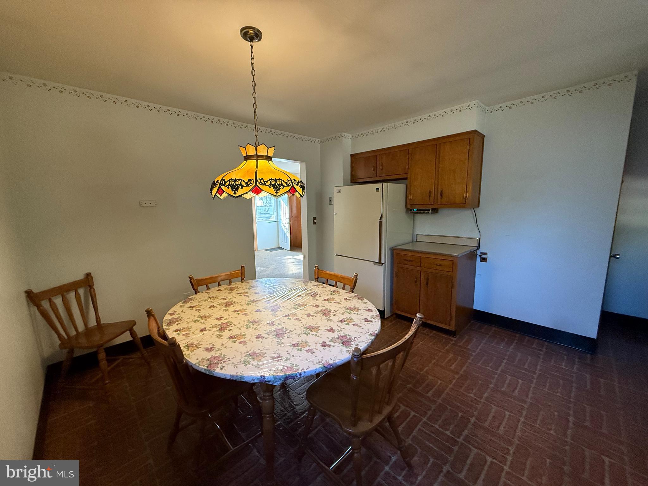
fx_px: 262
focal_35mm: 14
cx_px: 324
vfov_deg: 85.7
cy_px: 243
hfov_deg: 102.1
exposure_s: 1/120
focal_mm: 2.22
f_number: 2.2
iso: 400
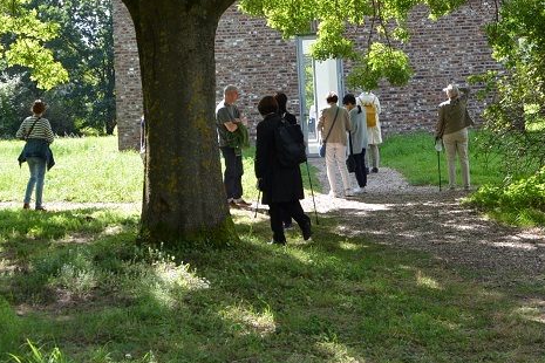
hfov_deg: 26.9
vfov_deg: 17.6
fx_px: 1138
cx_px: 322
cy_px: -19
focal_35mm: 75
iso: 200
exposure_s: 1/200
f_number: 7.1
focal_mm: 21
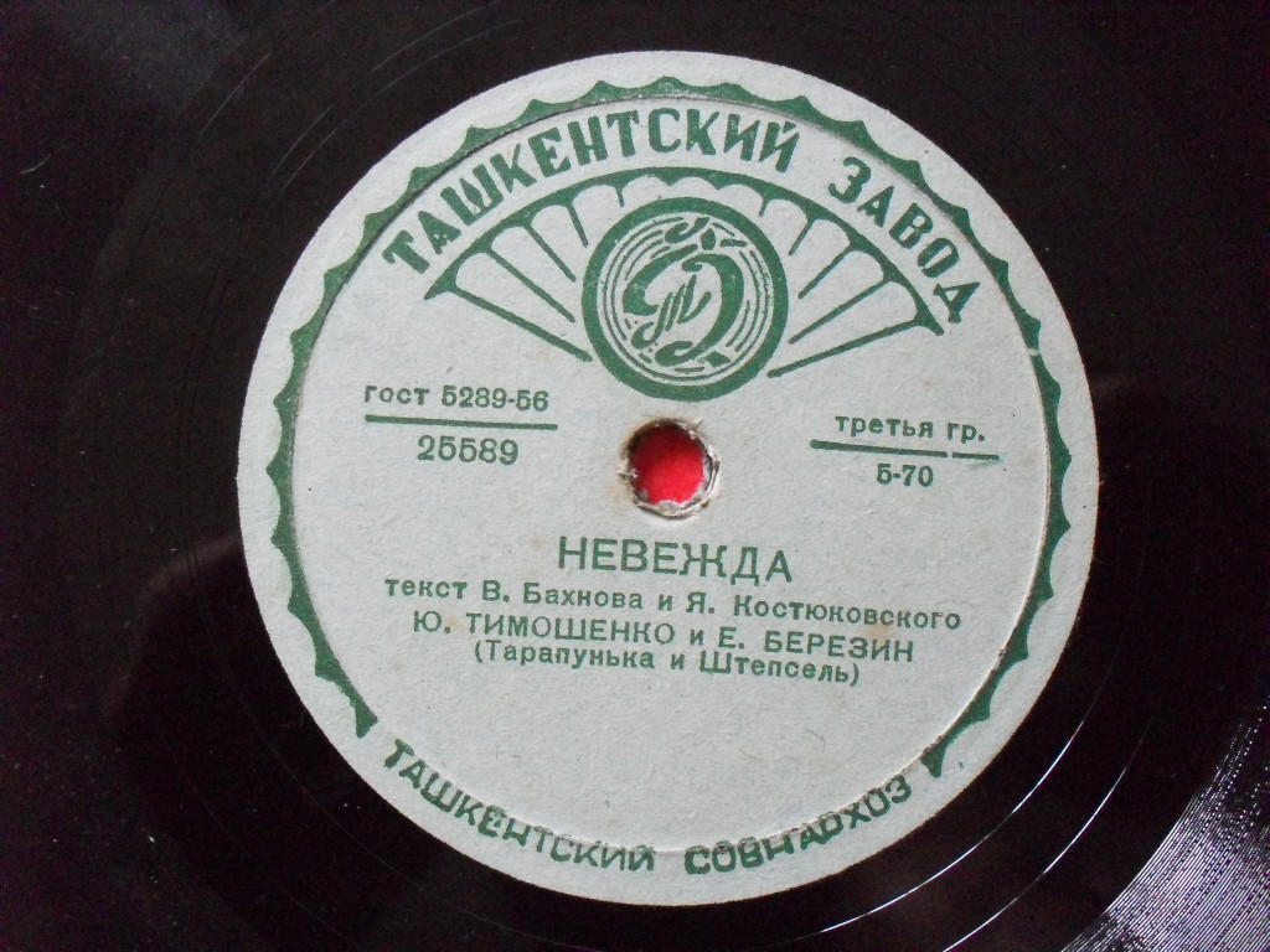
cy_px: 476
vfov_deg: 37.7
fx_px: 1394
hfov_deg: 49.0
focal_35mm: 38
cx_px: 635
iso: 400
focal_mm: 6.3
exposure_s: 1/20
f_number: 2.8
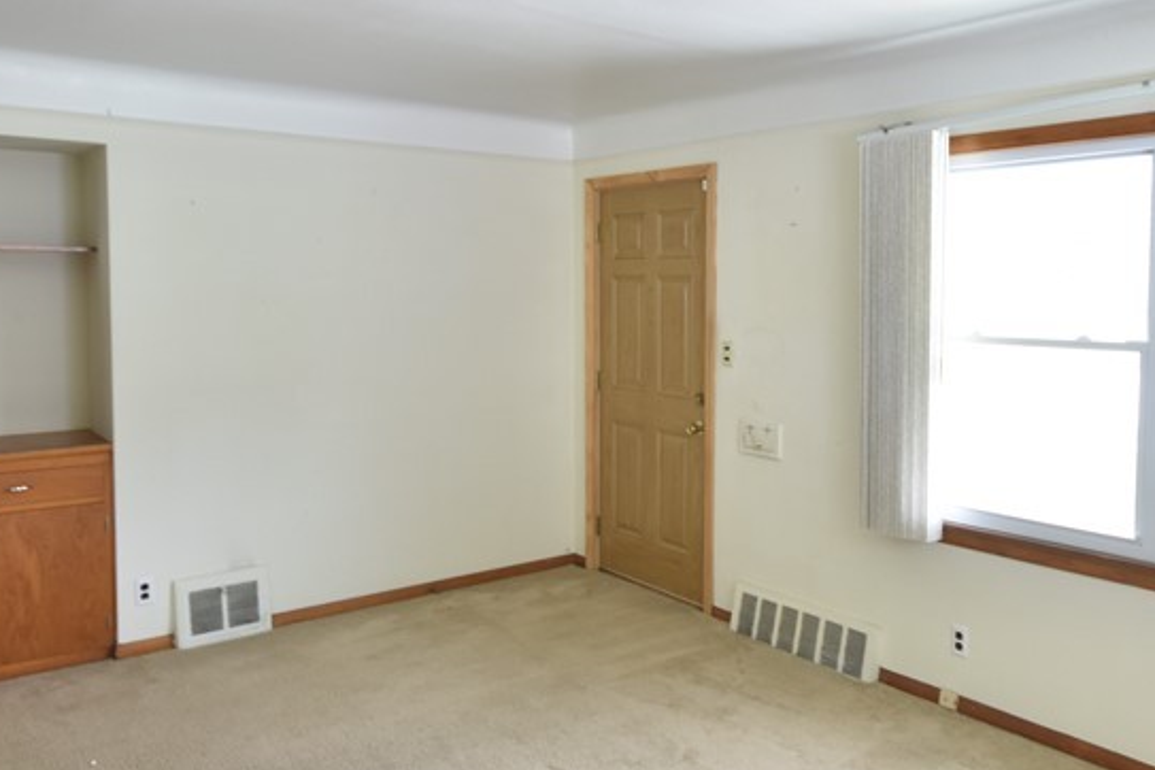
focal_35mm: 30
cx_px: 715
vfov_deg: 43.5
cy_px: 338
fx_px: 962
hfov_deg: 61.2
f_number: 4
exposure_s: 1/15
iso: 400
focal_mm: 10
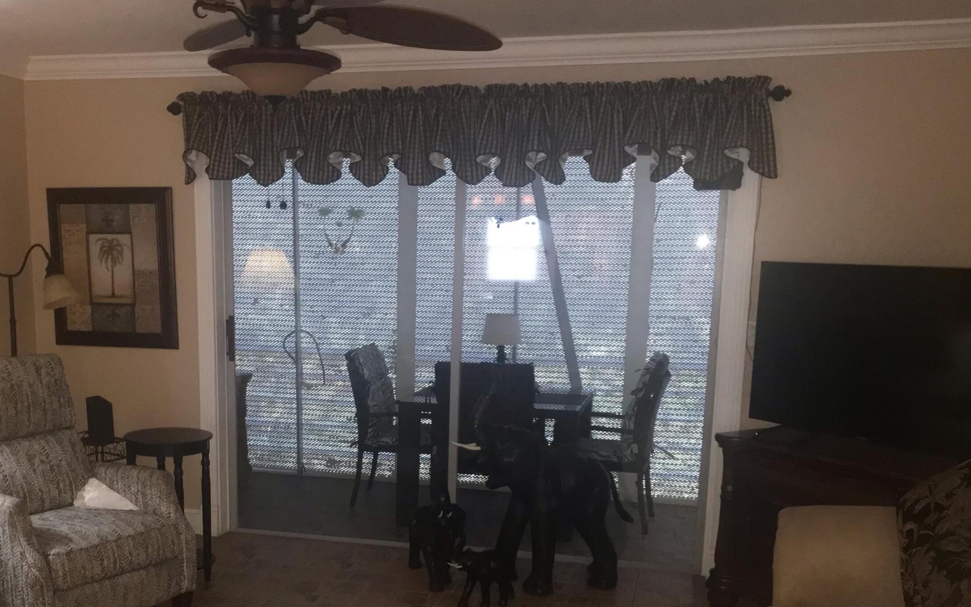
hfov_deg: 47.9
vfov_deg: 30.7
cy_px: 464
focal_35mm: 41
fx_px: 1085
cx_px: 376
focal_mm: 3.99
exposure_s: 1/16
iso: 100
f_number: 1.8
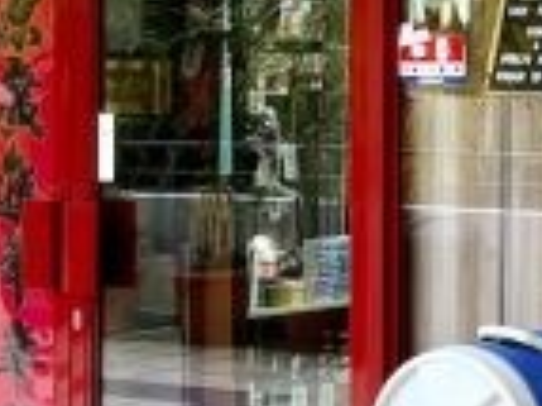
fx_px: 1830
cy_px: 25
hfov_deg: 14.1
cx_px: 1088
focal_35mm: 117
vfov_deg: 12.5
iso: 160
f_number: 1.6
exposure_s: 1/50
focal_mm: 5.96
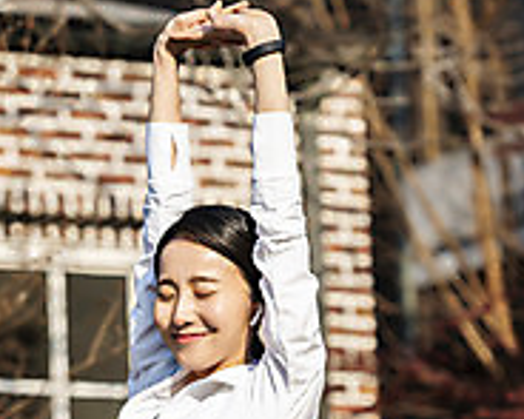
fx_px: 4263
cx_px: 232
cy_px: 348
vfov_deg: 5.6
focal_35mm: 275
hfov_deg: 7.0
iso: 160
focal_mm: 135
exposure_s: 1/1000
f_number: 4
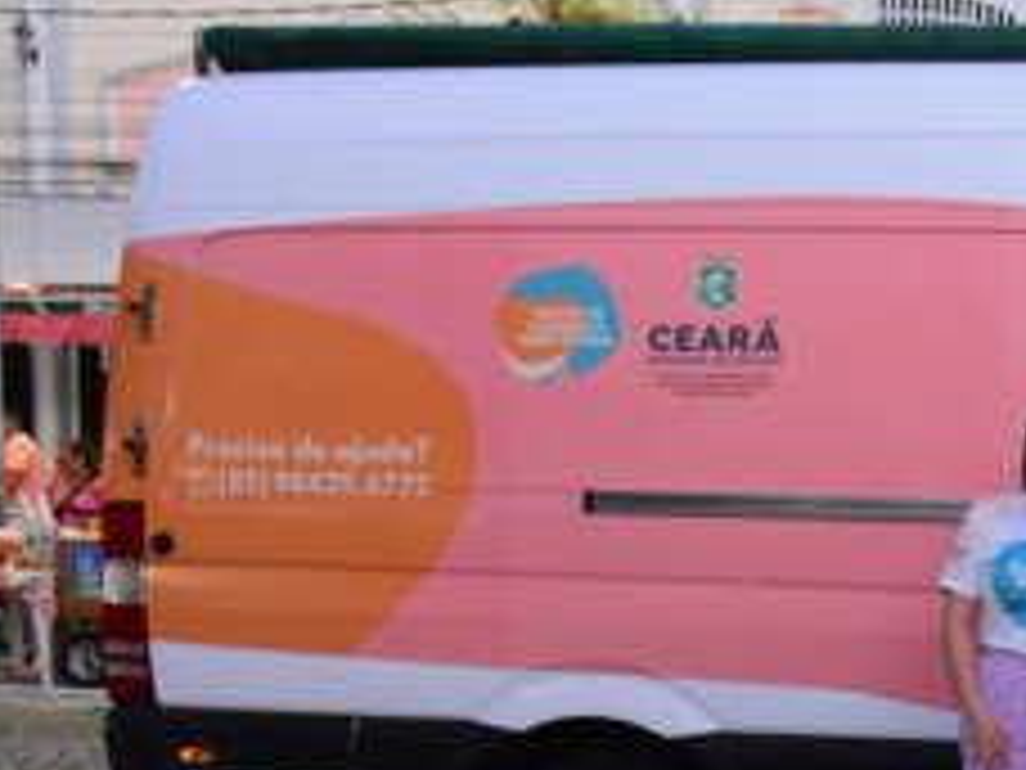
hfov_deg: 24.7
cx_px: 1192
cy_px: 680
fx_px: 2142
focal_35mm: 72
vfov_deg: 20.0
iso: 2000
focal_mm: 19
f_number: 3.2
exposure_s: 1/125
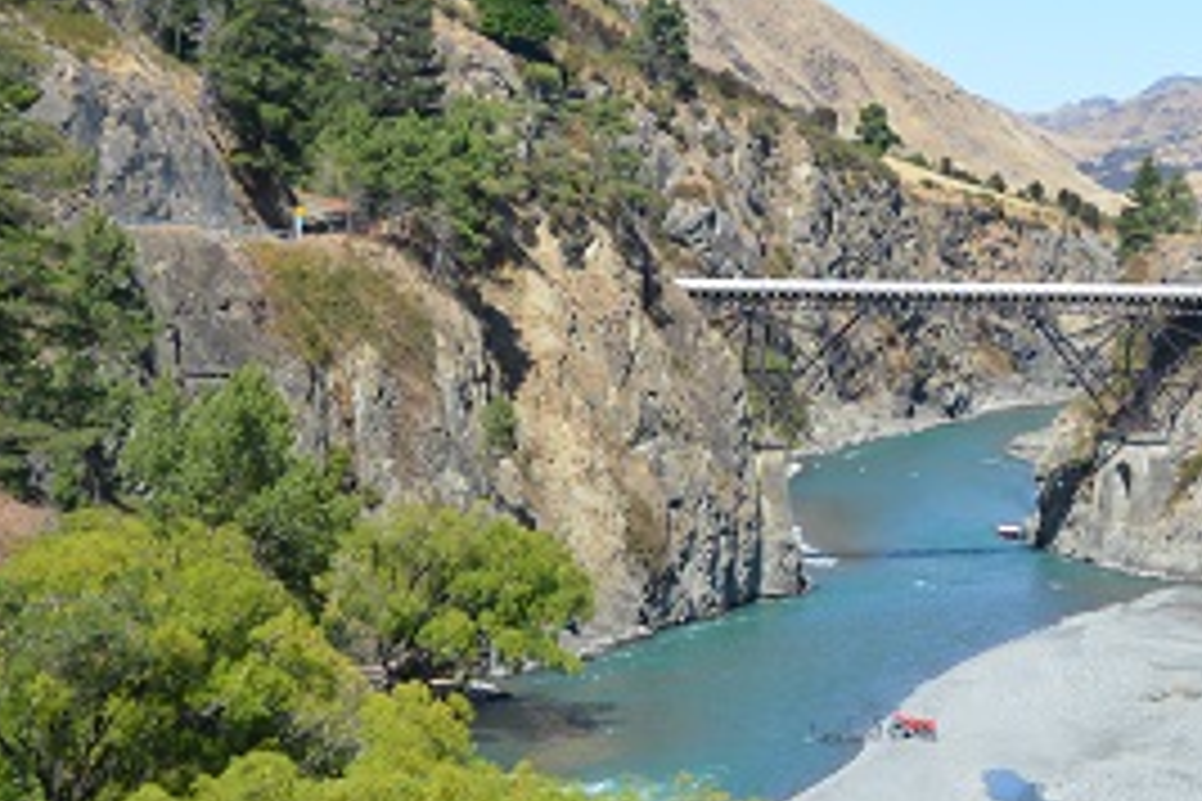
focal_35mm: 101
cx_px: 999
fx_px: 3372
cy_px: 434
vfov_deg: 13.6
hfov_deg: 19.9
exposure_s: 1/1600
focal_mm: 36
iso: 400
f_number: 6.3
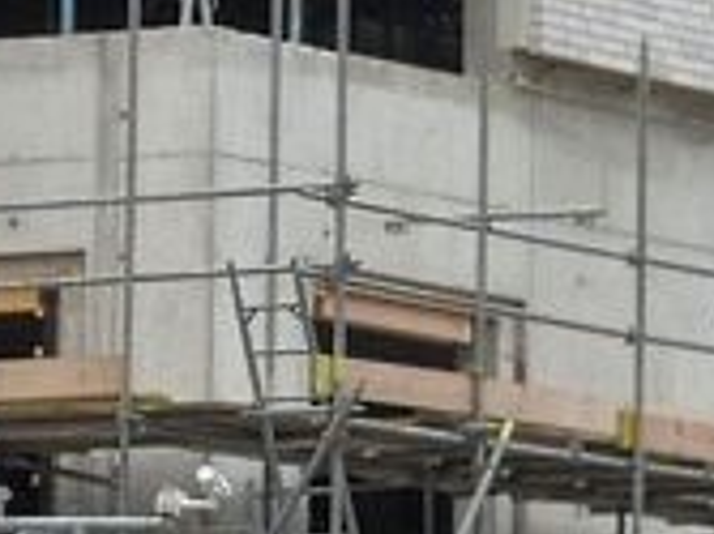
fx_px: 10718
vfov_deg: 2.9
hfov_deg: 3.8
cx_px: 898
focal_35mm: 520
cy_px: 329
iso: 250
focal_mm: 15.1
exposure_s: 1/60
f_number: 5.2
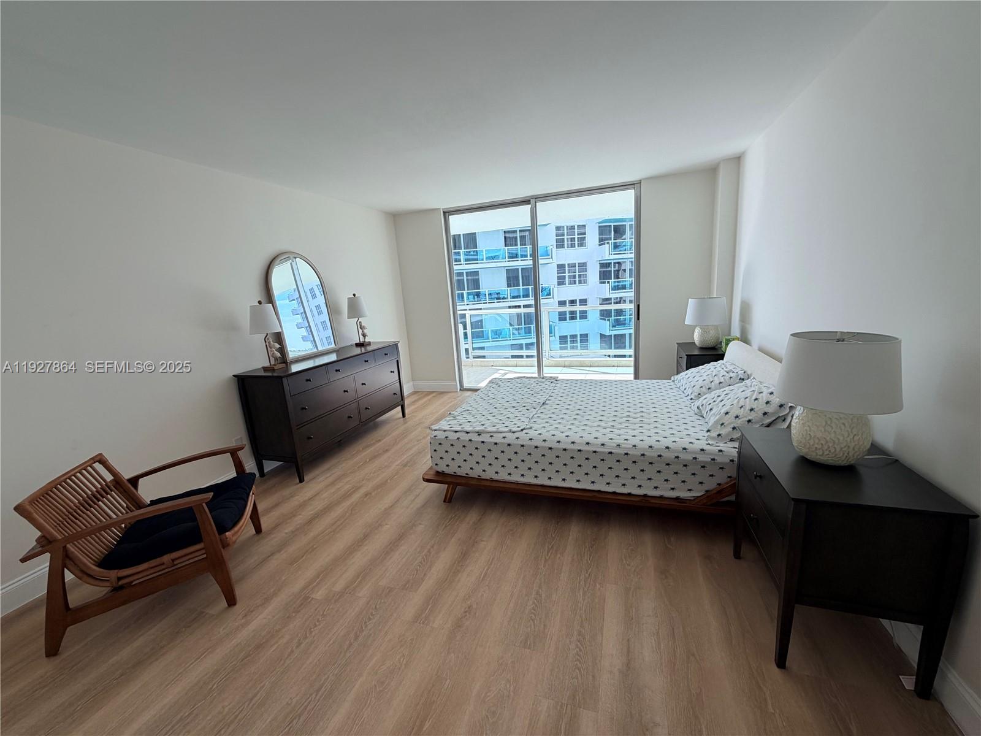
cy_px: 368
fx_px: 397
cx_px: 490
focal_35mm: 14
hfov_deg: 102.1
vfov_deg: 85.7
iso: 50
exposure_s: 1/266
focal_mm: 2.22
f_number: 2.2
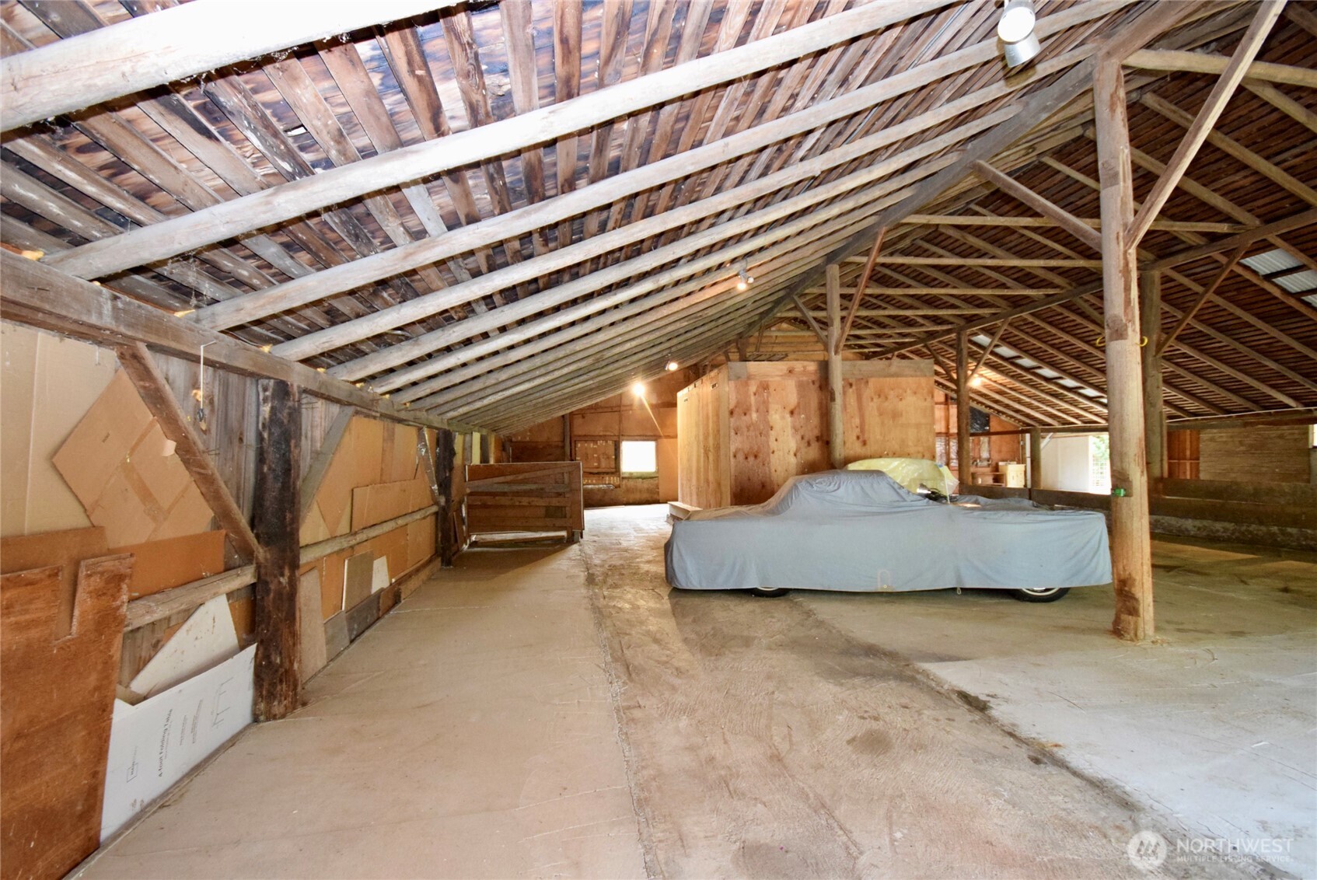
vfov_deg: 77.4
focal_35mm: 15
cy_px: 440
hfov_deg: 100.4
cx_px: 658
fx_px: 549
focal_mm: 10
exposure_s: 1/60
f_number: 4
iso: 2500
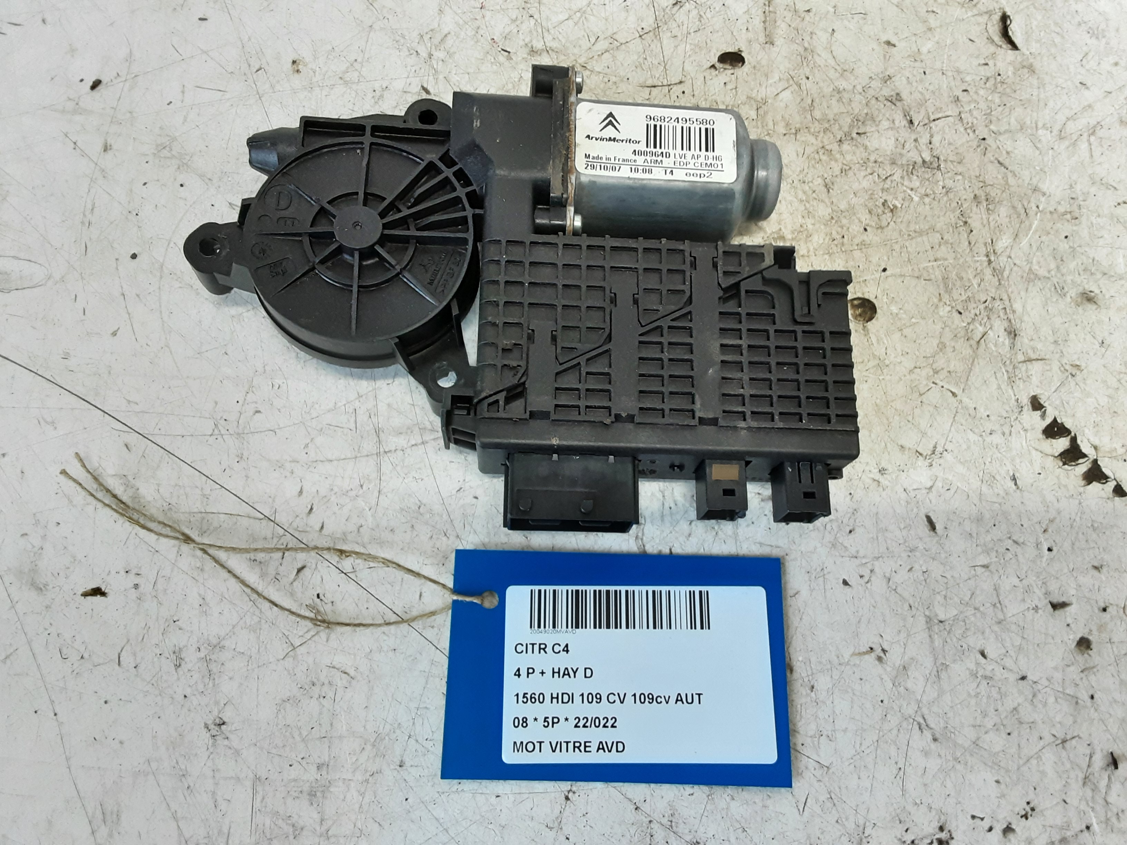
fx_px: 879
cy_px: 422
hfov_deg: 65.3
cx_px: 564
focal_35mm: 27
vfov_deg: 51.4
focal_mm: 2.91
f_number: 1.9
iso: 125
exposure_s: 1/50
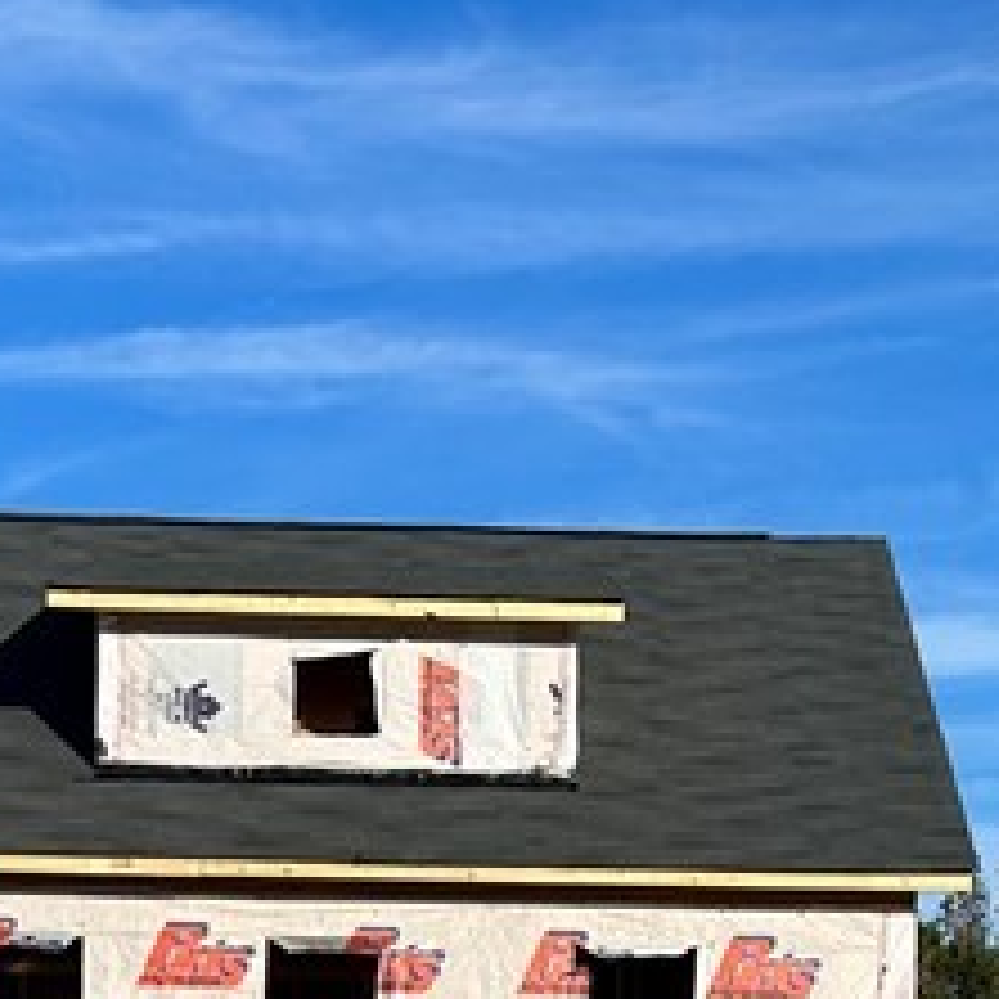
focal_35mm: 106
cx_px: 598
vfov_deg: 15.8
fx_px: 3461
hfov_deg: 16.4
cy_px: 1220
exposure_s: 1/5587
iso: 50
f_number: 1.5
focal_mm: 5.7
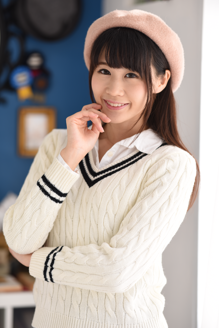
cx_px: 108
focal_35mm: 106
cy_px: 163
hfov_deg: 12.9
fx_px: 967
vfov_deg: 19.3
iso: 100
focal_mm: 105
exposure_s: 1/125
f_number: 2.2
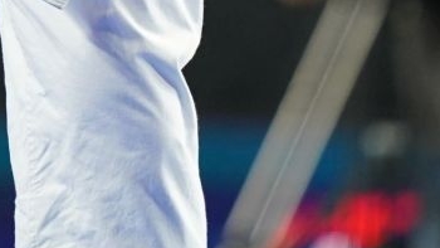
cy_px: -436
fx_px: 25170
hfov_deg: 1.0
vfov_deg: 0.6
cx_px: -171
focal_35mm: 2157
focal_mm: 400
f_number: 2.8
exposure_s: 1/500
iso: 2000
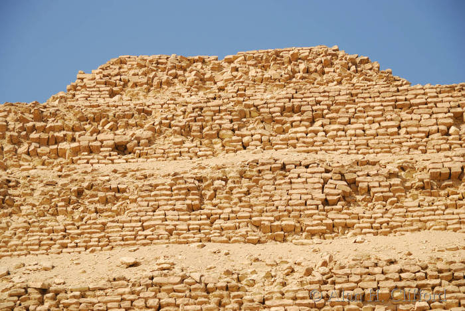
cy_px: 156
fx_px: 1357
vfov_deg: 13.1
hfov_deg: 19.4
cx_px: 232
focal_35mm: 105
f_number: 5.6
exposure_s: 1/500
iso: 100
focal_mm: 70
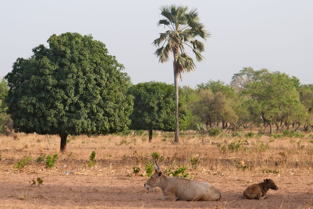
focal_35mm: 151
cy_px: 116
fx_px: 1313
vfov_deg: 9.1
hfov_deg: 13.6
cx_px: 136
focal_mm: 80
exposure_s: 1/220
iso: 160
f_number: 5
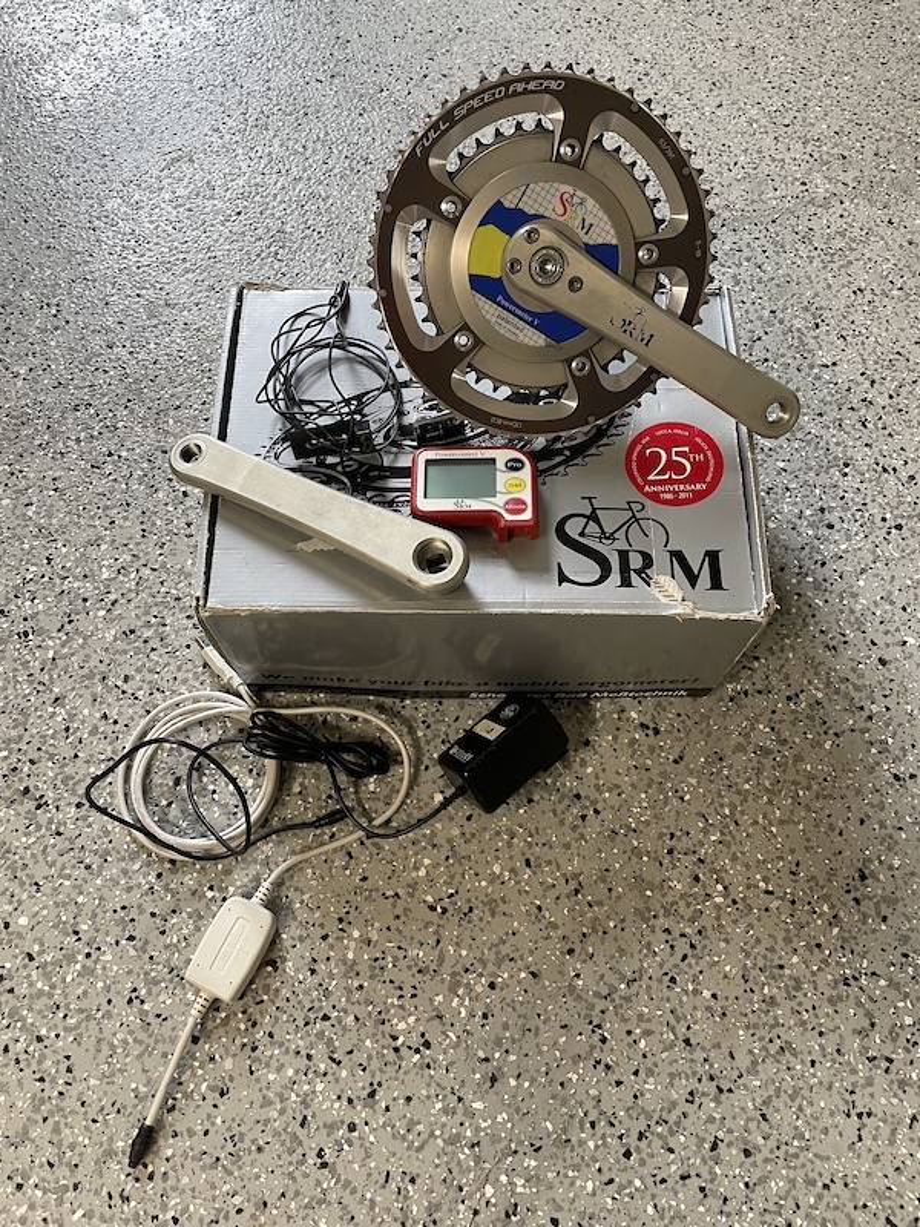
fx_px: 921
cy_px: 614
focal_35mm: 26
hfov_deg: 53.1
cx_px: 460
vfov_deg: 67.3
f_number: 1.6
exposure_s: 1/60
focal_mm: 4.2
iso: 125
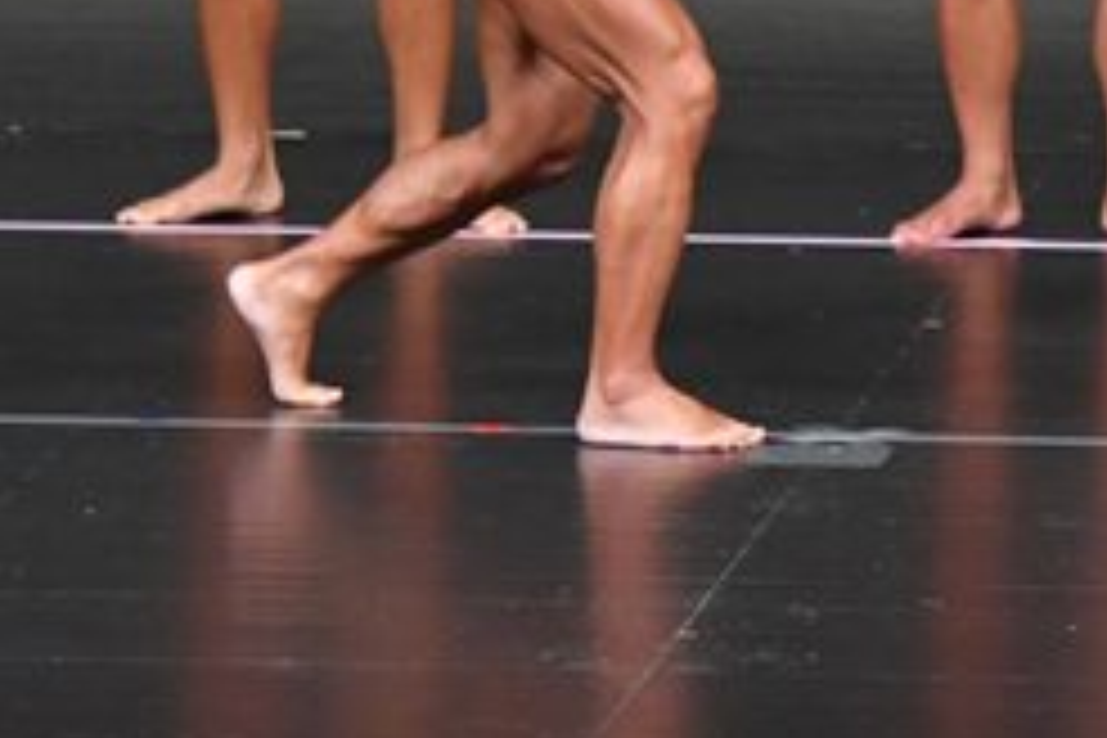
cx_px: 947
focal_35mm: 683
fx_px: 21001
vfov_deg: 2.0
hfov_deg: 3.0
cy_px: -162
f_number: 5.6
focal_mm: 145
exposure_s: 1/400
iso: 4000
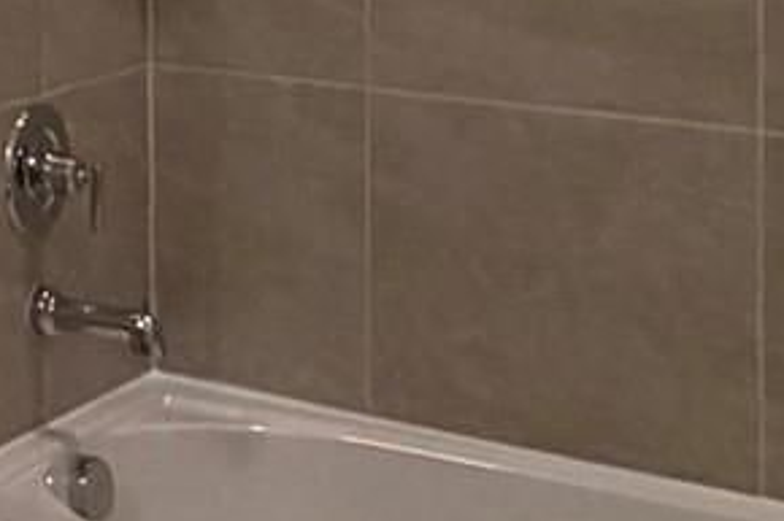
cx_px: -681
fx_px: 2242
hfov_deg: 16.3
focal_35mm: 103
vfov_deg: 12.6
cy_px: -270
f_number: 2.2
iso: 200
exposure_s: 1/120
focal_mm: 2.22
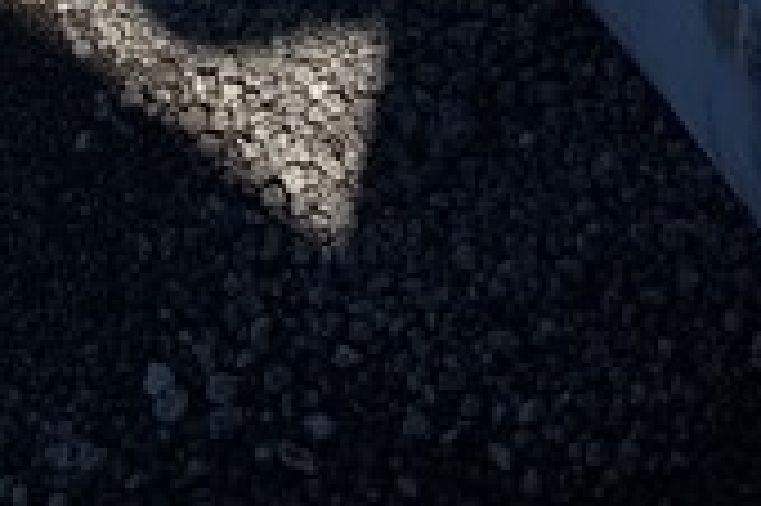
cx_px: 85
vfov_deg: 7.6
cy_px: -963
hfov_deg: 12.8
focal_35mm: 159
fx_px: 3358
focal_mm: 4.25
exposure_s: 1/2545
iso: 25
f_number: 1.8
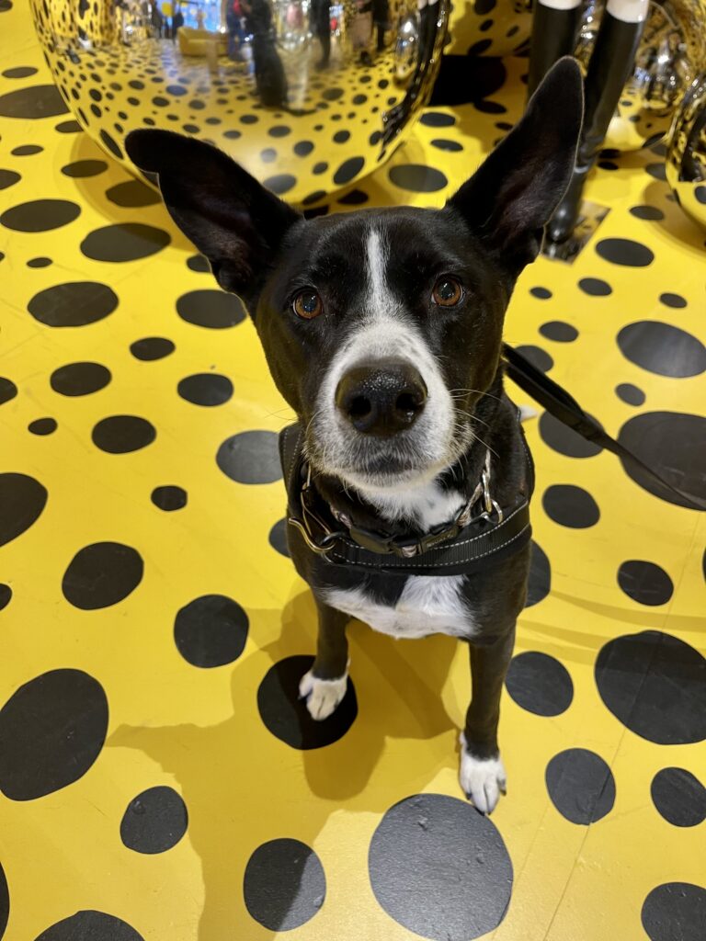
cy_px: 470
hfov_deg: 53.1
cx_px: 353
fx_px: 707
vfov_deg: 67.3
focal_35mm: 26
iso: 200
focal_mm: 5.1
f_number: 1.6
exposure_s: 1/60
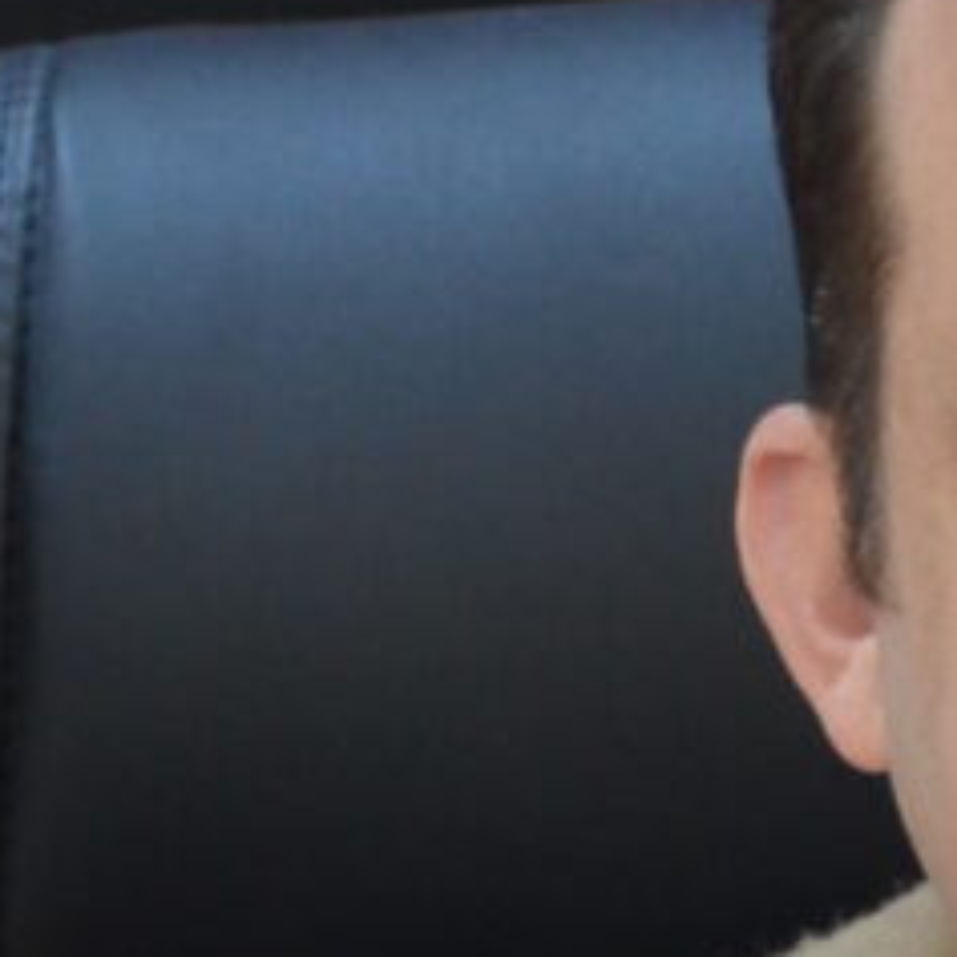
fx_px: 13762
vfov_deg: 4.0
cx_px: 1446
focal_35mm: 440
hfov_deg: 4.0
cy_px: 804
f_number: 4.5
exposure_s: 1/60
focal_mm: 40
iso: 800
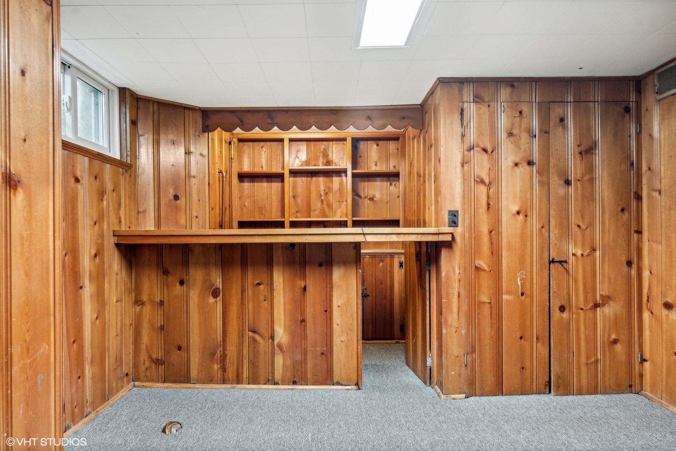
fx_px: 394
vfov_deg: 59.5
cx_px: 338
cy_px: 226
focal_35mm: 21
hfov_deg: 81.2
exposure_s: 1/5
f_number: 8
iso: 200
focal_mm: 14
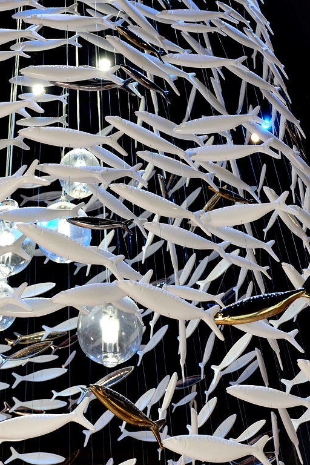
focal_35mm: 68
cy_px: 263
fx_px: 878
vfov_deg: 29.6
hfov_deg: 20.0
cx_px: 106
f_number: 5
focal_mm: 34
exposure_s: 1/45
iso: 800
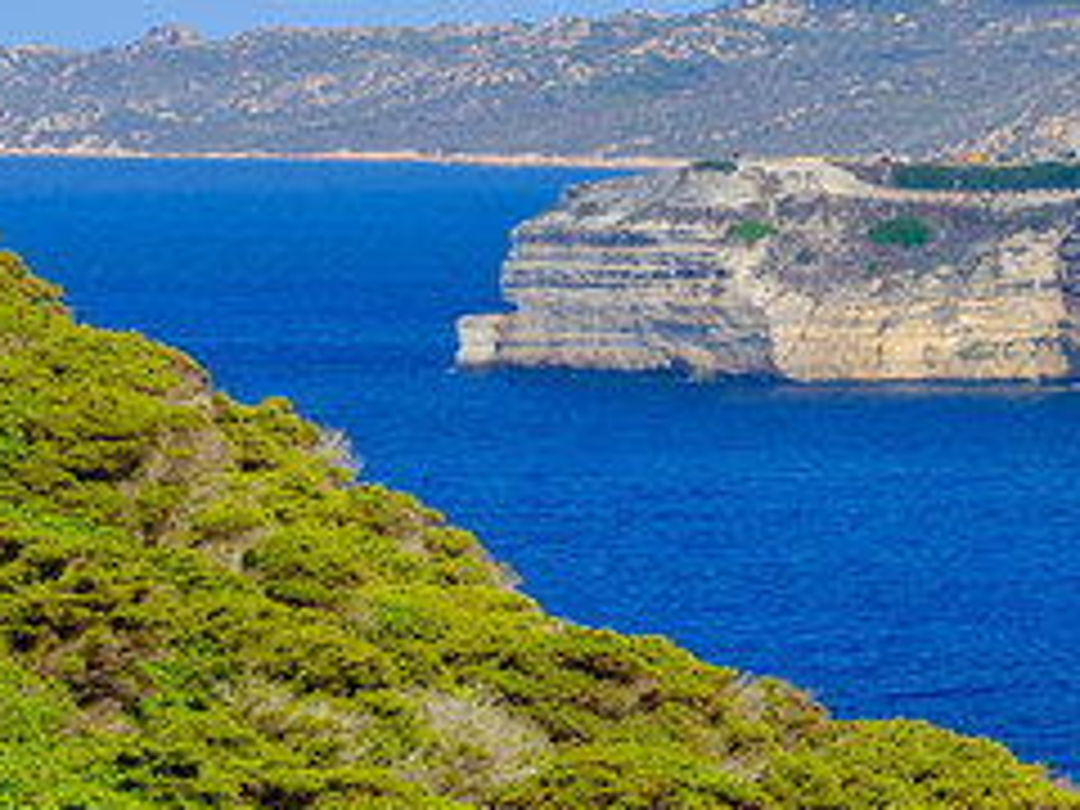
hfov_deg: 5.5
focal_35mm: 333
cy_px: 1004
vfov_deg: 4.5
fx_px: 10389
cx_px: 3456
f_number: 16
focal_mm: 63
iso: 40
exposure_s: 1/5
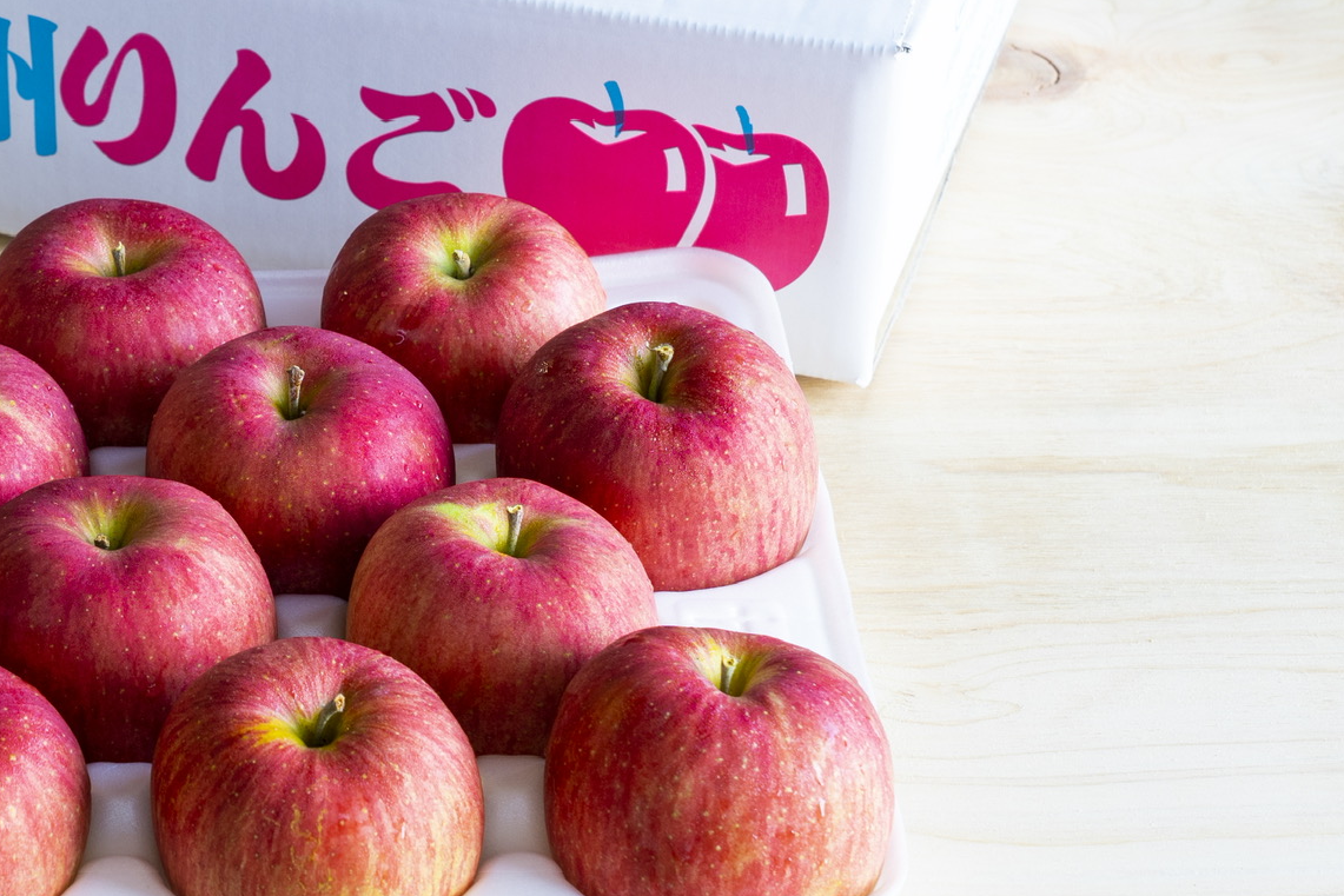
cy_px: 277
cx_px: 159
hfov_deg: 19.5
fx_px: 3846
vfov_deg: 13.3
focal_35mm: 103
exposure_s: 1/3
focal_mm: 51
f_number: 9
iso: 200
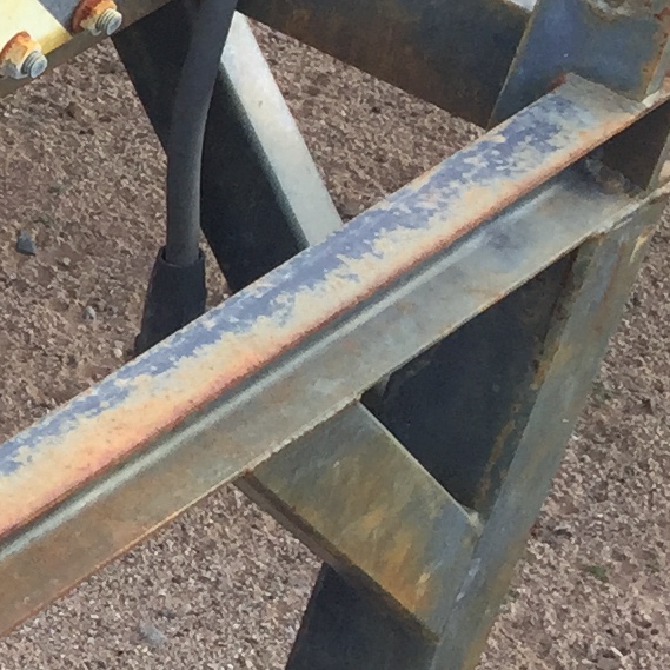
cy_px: 427
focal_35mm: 147
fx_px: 3219
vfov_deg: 11.9
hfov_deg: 9.8
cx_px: -1160
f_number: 2.2
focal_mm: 4.15
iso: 32
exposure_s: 1/321
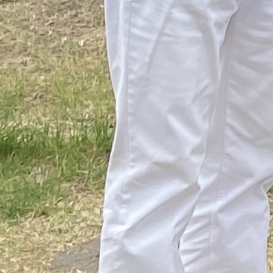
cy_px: -484
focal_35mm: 233
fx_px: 2079
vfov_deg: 6.9
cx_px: 1215
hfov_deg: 5.9
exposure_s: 1/382
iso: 32
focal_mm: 4.25
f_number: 1.8
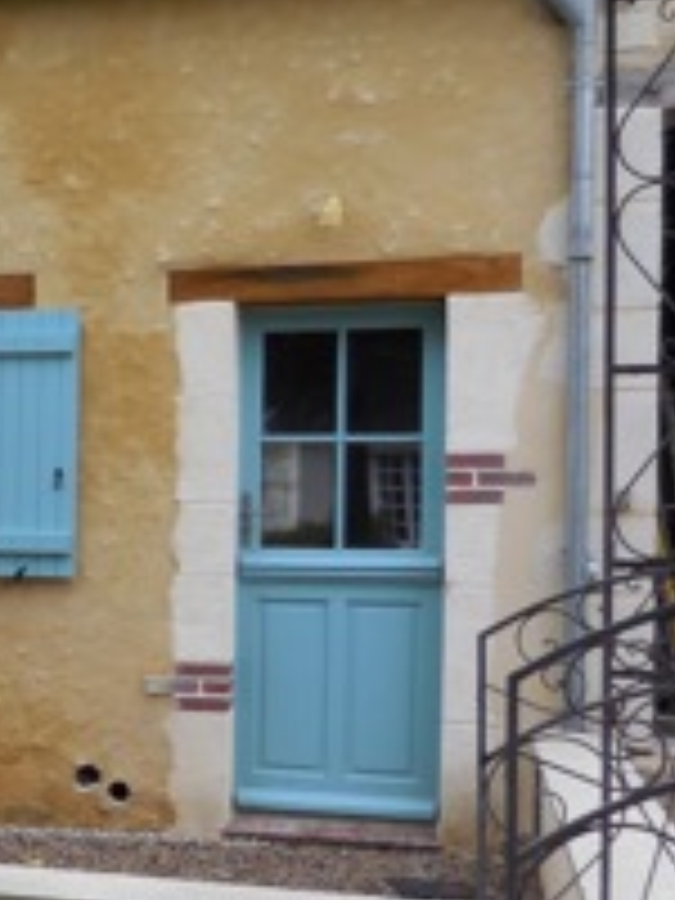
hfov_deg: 22.6
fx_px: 1560
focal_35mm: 60
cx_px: -126
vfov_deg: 32.1
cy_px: 504
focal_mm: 4.5
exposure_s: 1/320
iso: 125
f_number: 3.3
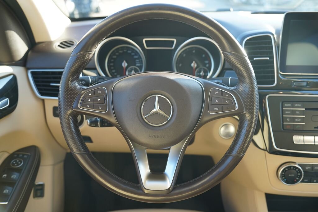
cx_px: 159
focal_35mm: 30
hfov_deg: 61.9
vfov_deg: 43.6
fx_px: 265
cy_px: 106
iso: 100
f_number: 3.5
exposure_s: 1/50
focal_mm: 30
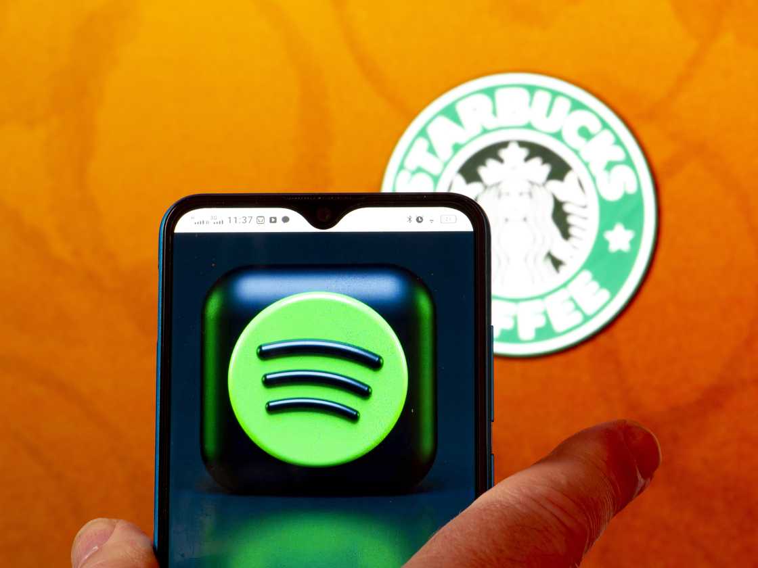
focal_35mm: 120
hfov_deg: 16.4
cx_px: 379
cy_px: 284
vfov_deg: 12.3
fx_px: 2628
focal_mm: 60
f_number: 11
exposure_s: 1/1.25
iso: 200
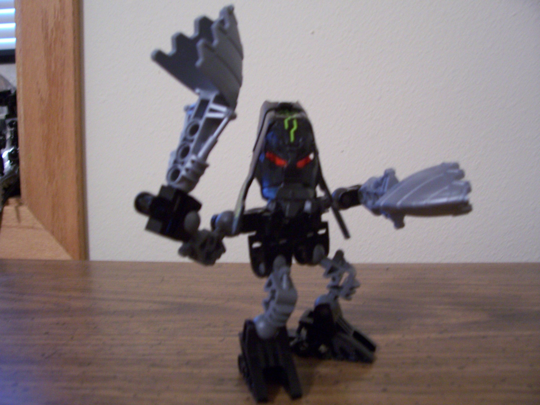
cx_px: 270
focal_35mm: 34
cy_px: 202
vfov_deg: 41.8
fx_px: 530
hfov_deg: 54.0
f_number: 2.7
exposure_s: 1/8
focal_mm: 5.6
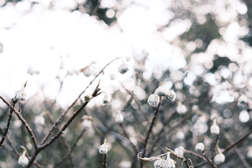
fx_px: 469
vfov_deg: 20.2
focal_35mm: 67
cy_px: 112
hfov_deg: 29.9
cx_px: 165
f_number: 4
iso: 320
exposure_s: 1/240
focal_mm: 27
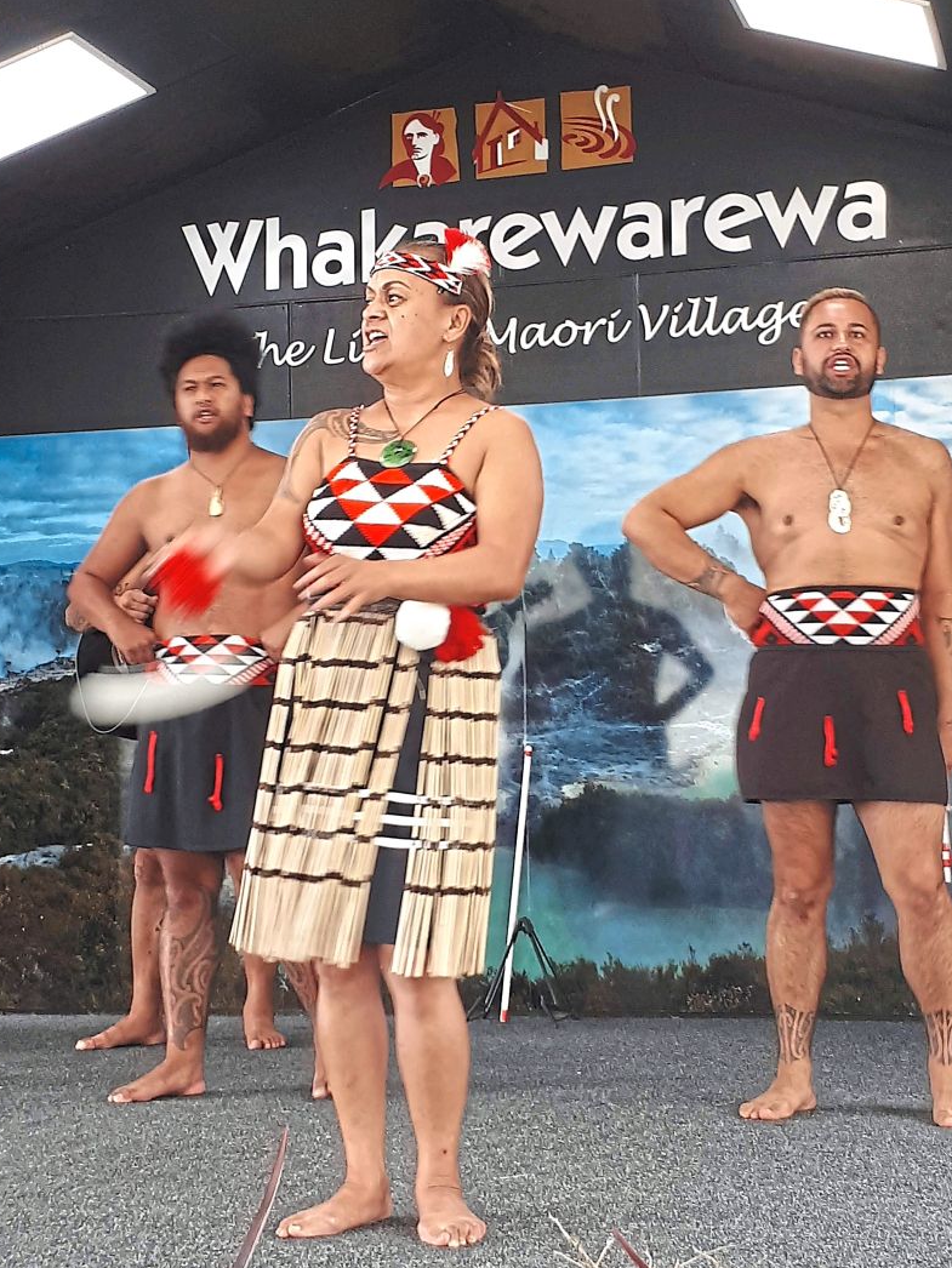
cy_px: 649
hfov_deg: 44.2
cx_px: 449
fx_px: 1173
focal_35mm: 32
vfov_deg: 56.8
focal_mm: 3.6
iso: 50
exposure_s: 1/33
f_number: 1.9
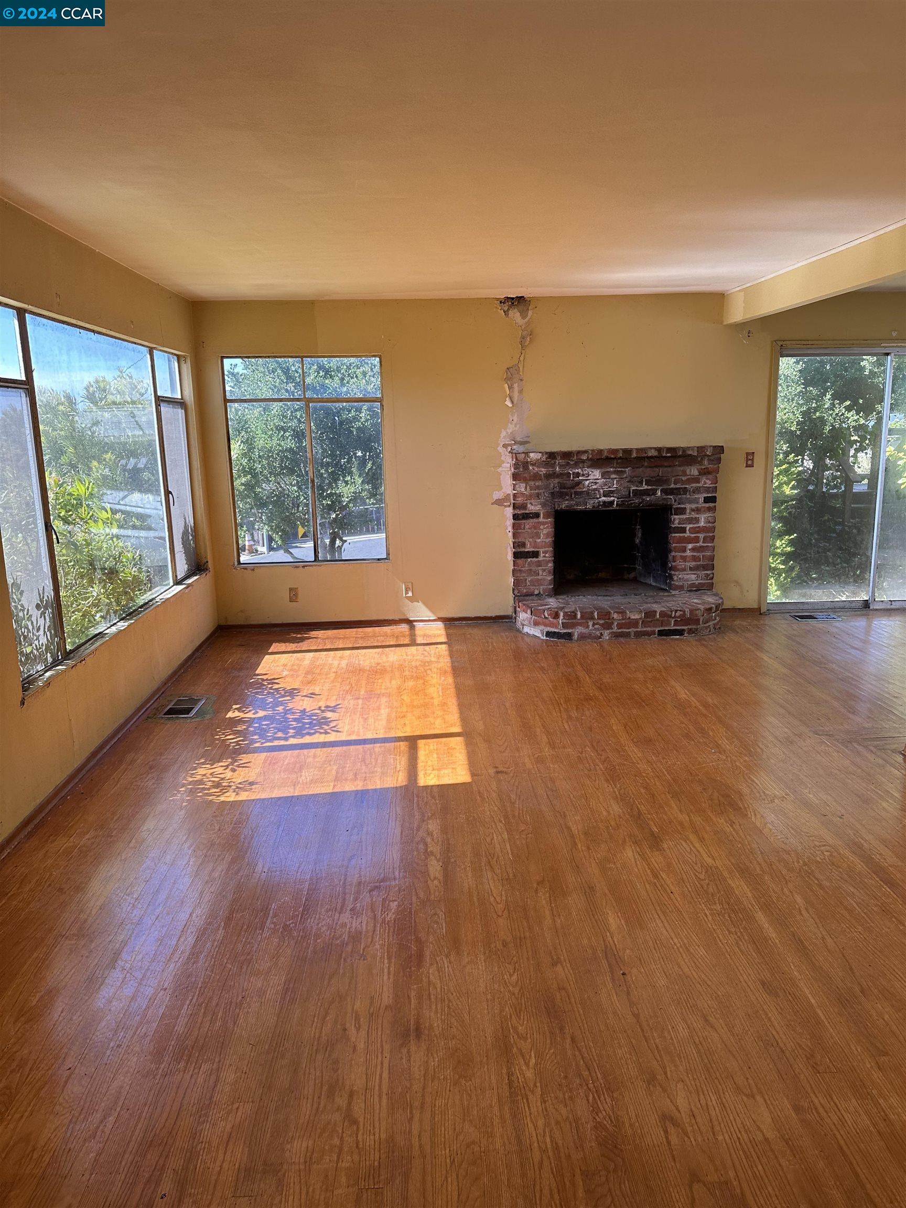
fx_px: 838
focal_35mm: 24
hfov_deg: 56.8
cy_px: 604
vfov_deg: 71.6
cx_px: 453
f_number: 1.78
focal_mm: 6.86
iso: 80
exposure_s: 1/442
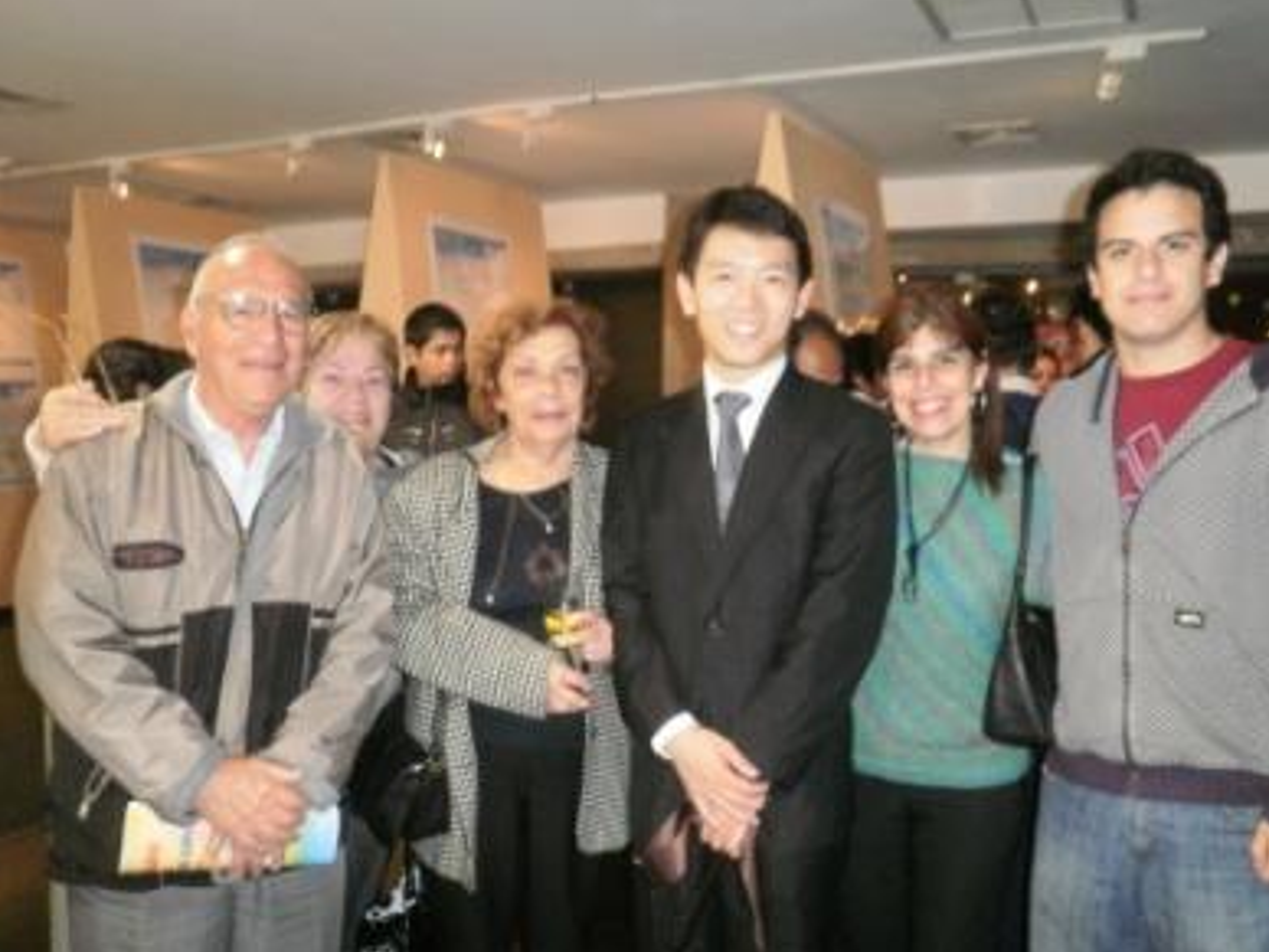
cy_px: 523
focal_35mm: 30
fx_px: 1100
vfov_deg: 46.7
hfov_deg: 60.0
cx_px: 651
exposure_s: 1/25
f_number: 2.6
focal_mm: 4.65
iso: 250
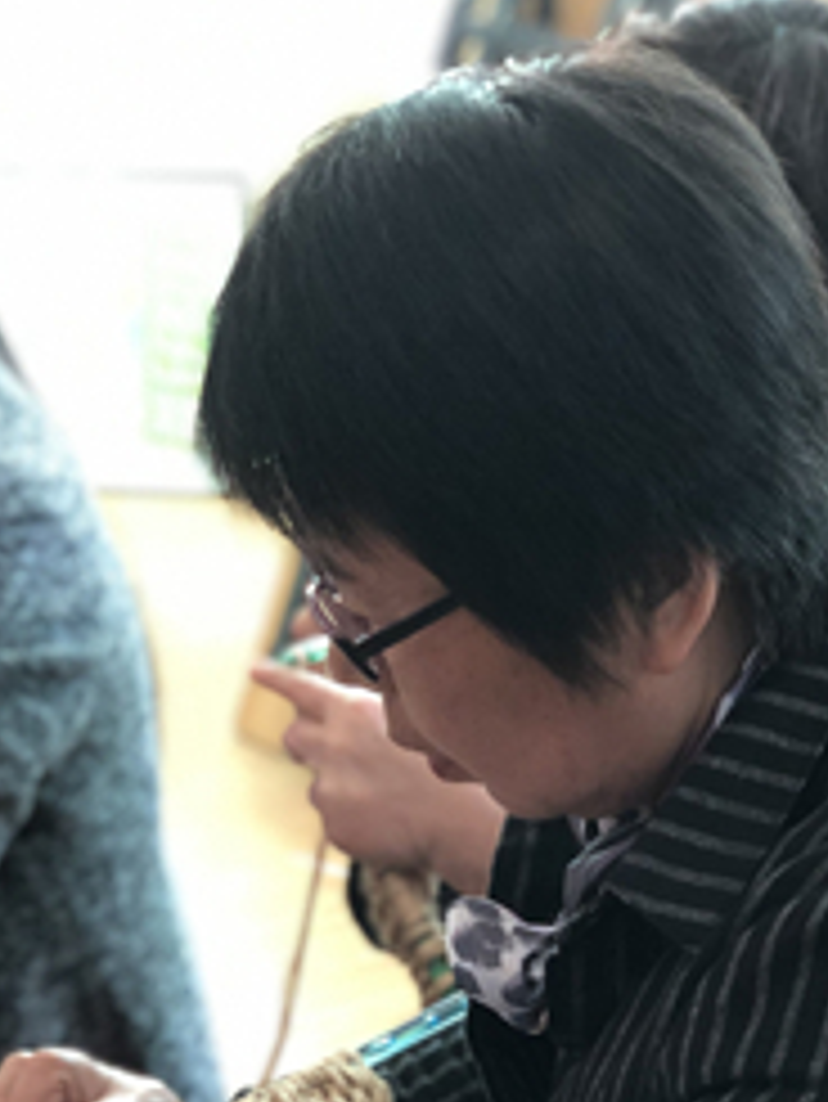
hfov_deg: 14.0
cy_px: 812
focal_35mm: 106
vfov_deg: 18.4
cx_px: 518
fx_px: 3378
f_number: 2.4
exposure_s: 1/33
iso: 160
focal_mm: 6
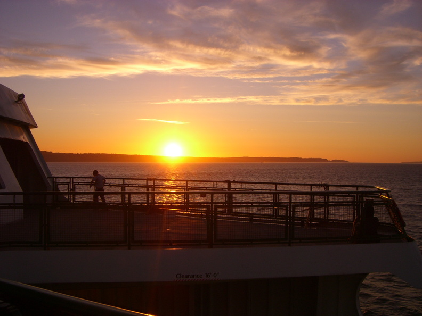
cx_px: 211
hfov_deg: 49.0
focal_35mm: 38
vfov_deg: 37.7
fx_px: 463
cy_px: 158
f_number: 4.3
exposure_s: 1/500
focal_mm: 6.2
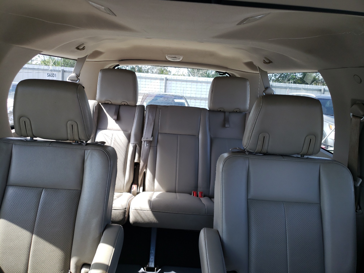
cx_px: 182
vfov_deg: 53.1
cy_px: 136
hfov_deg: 67.3
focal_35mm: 26
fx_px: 273
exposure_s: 1/106
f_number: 1.5
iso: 50
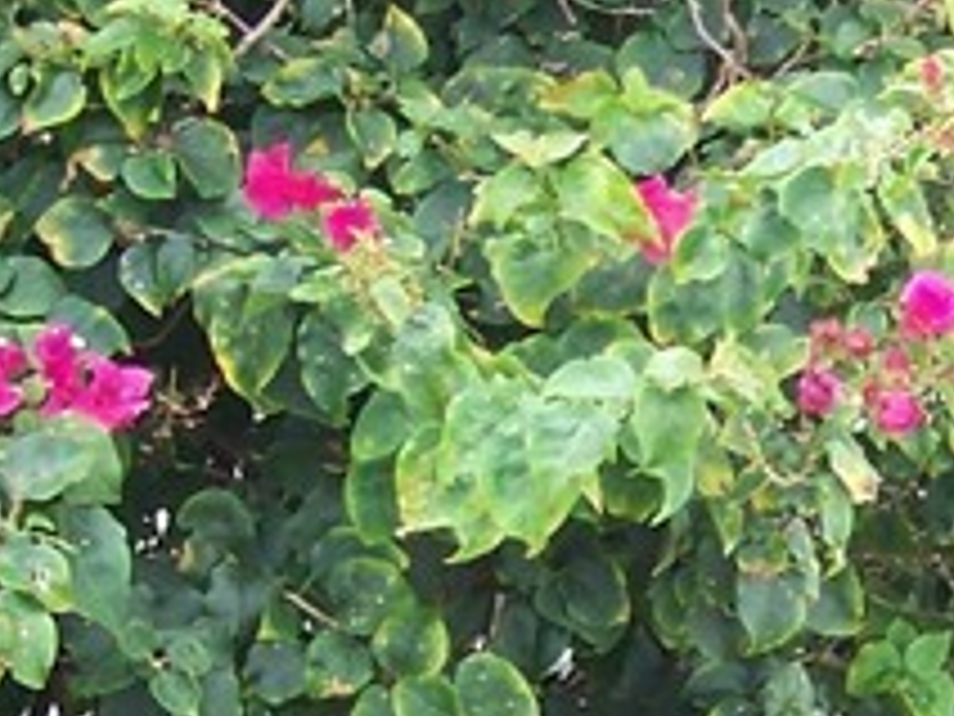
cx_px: 819
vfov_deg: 8.5
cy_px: 621
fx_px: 4795
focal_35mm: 174
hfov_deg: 11.3
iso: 64
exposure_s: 1/80
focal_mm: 5.85
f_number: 2.8
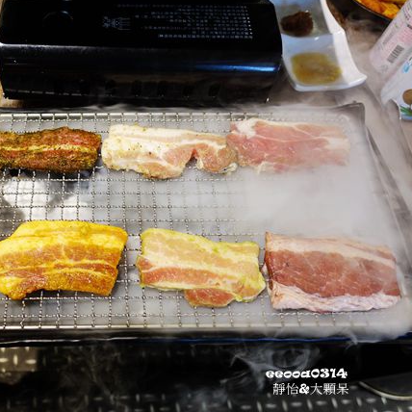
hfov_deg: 50.6
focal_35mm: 31
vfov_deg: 52.5
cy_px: 205
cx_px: 109
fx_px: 417
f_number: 1.8
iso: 250
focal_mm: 8.8
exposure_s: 1/30
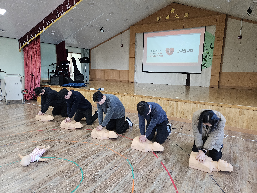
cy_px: 96
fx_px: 171
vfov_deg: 58.9
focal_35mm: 23
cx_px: 128
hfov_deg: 73.9
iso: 400
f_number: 1.8
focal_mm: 5.4
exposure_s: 1/170
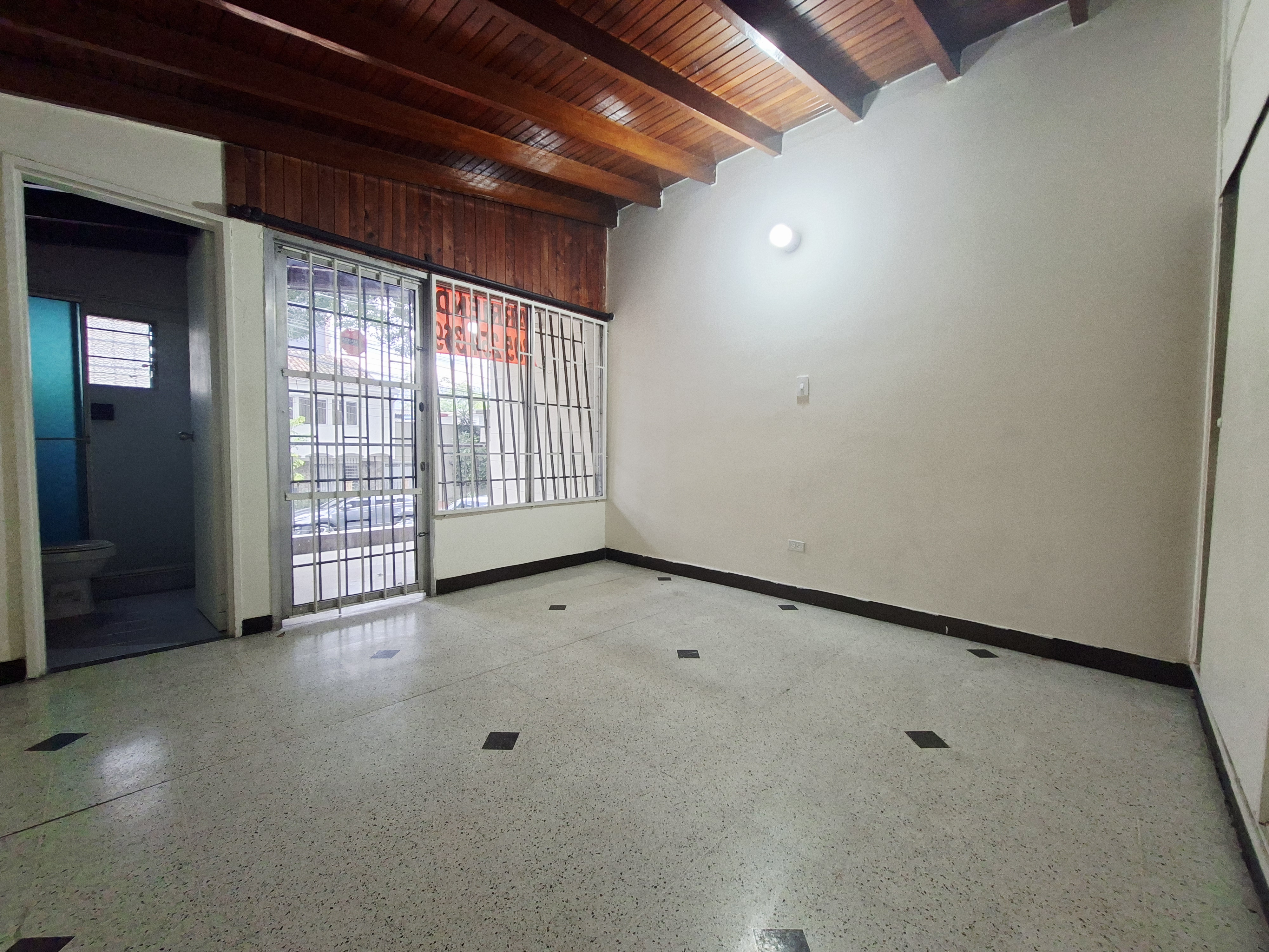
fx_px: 477
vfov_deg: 89.9
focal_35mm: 13
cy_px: 476
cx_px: 634
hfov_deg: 106.2
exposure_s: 1/40
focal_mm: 1.74
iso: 100
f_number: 2.2
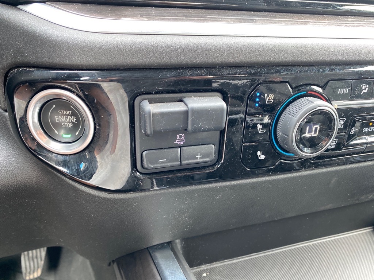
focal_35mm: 26
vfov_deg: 53.1
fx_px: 281
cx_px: 187
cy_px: 140
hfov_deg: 67.3
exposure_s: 1/60
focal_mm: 4.25
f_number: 1.8
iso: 250
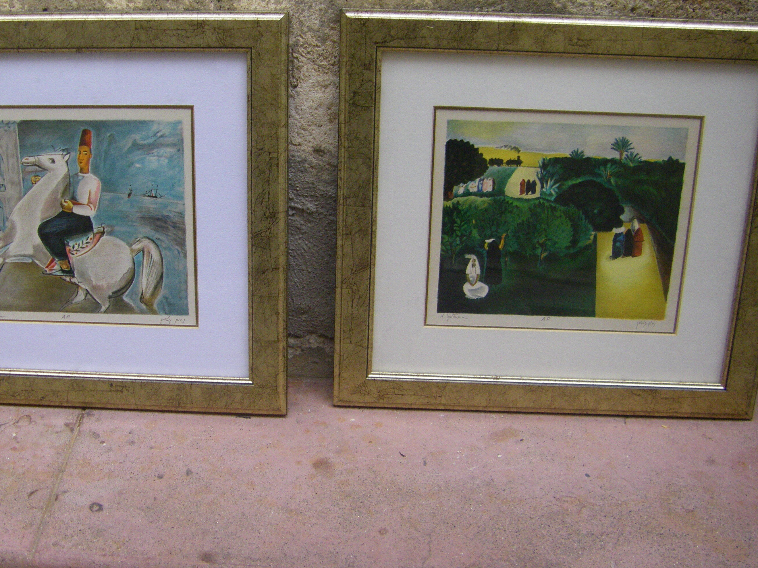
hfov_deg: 40.3
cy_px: 256
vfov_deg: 30.9
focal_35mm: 47
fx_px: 1029
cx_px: 305
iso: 250
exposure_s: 1/100
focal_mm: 6.3
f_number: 3.5
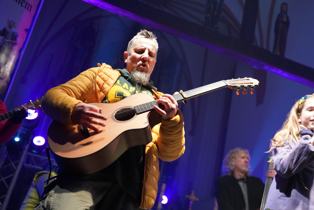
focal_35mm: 41
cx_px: 157
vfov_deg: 32.6
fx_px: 358
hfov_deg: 47.4
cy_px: 105
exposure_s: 1/160
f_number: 4
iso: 3200
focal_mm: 41
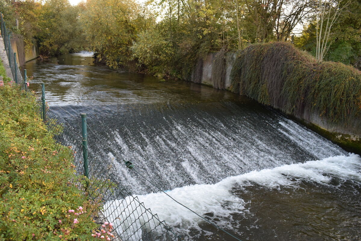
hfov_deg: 59.5
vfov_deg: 41.7
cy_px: 120
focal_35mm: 32
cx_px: 180
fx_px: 316
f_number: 7.1
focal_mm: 21
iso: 1600
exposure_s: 1/200
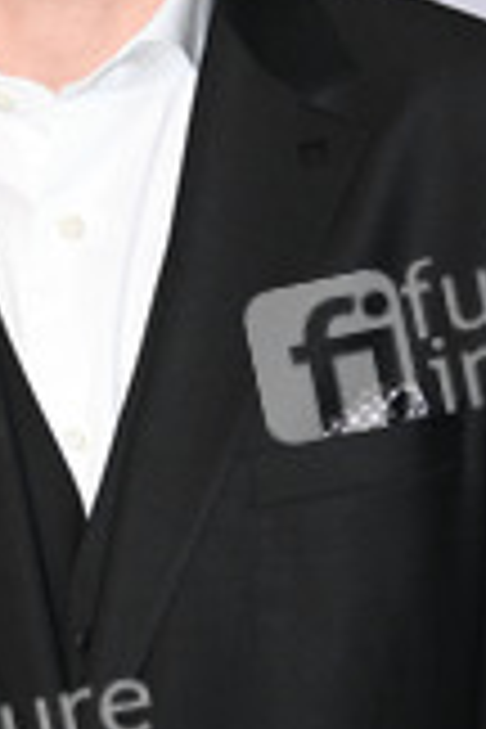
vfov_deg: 7.9
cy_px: 112
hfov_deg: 5.3
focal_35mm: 259
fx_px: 5244
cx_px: 68
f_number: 5.6
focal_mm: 105
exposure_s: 1/200
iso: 3200
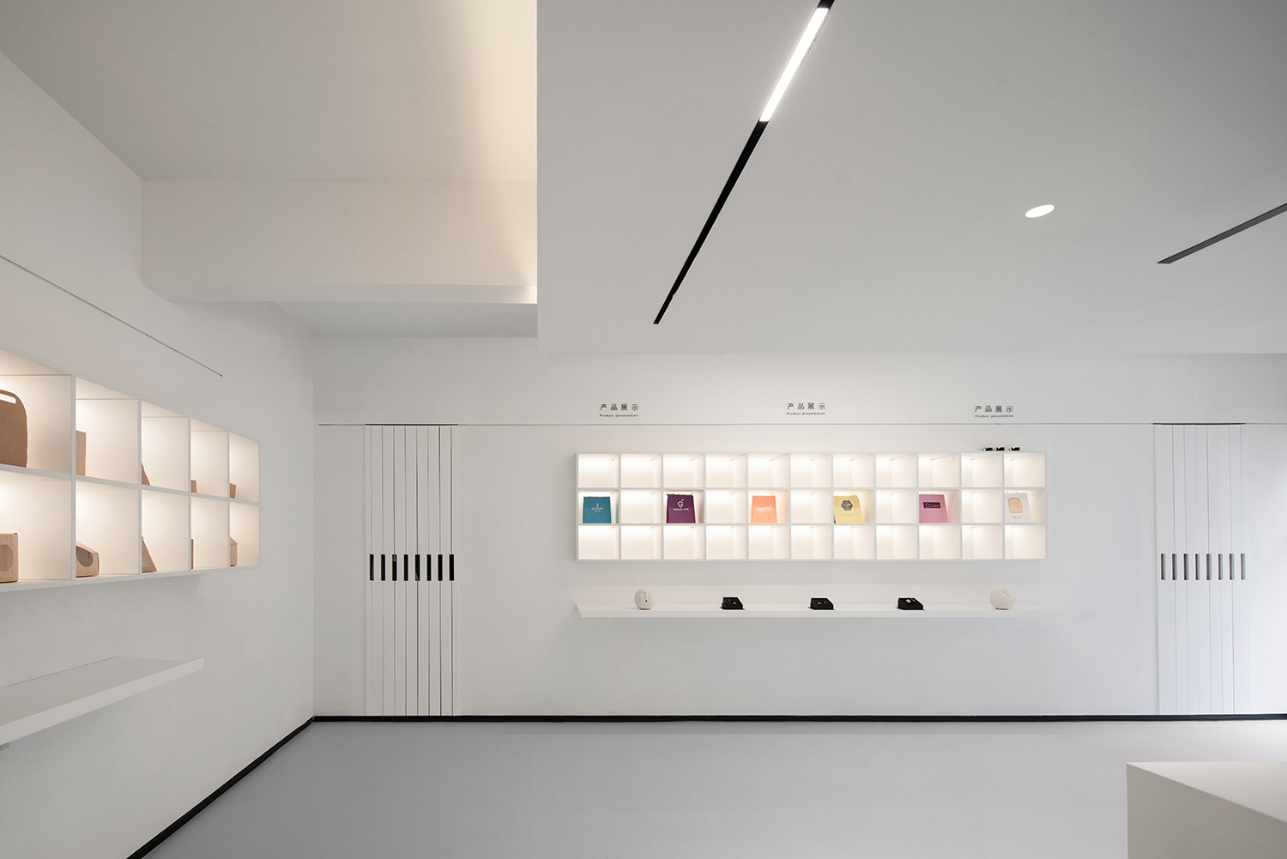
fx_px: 608
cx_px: 644
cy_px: 430
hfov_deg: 93.3
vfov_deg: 70.5
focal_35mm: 17
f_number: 8
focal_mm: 17
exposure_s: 1/25
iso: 100
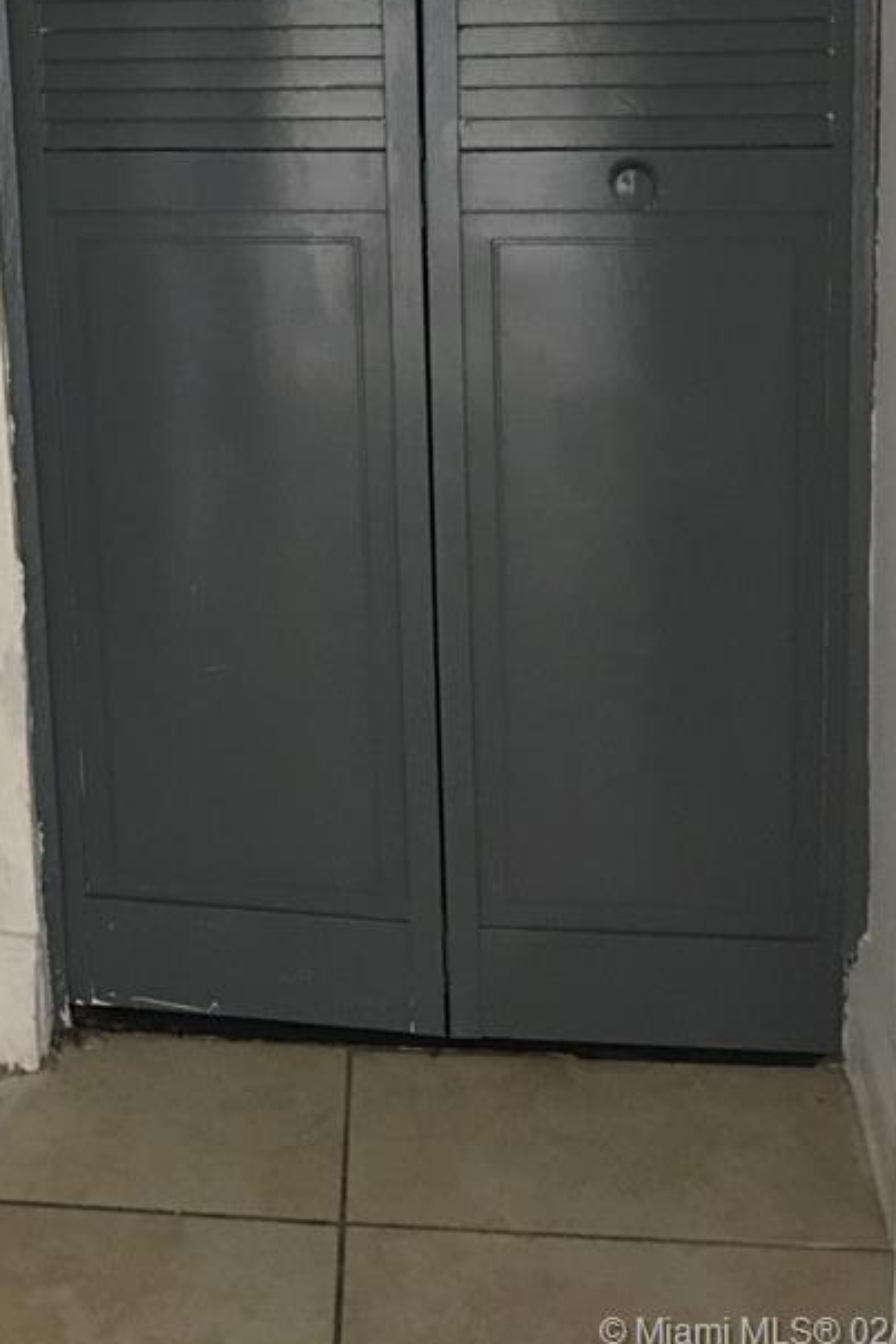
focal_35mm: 60
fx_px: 2240
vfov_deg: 31.1
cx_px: -2
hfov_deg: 21.8
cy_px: 22
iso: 80
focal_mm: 4.15
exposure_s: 1/17
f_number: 2.2
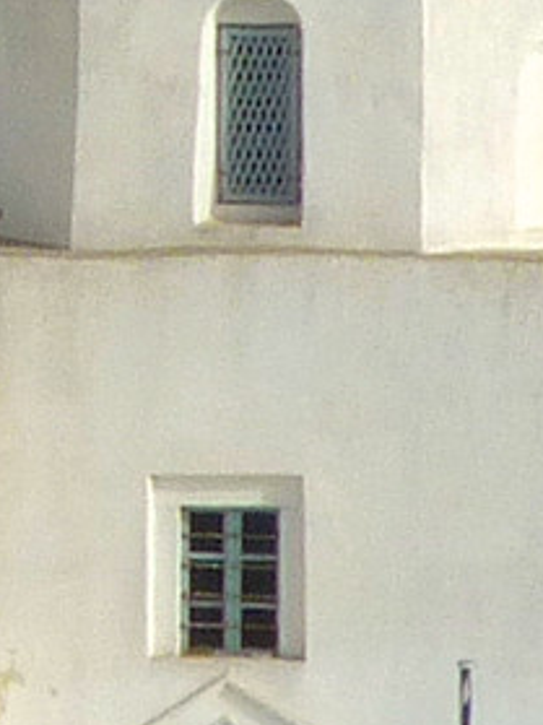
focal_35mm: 3271
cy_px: 179
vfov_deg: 0.6
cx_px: 364
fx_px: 68466
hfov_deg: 0.5
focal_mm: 86.4
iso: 80
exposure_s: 1/400
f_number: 7.1
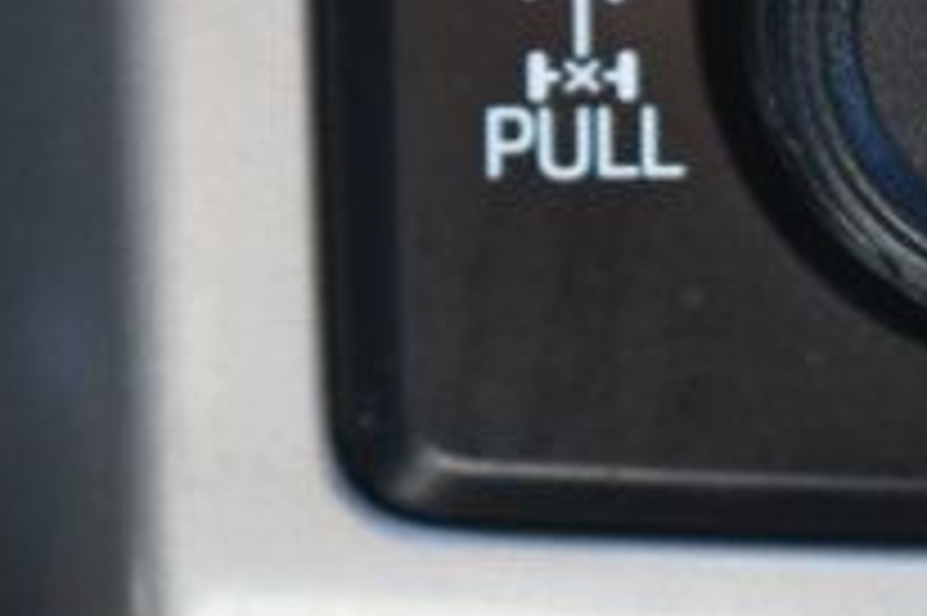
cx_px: 1166
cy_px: -88
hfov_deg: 8.0
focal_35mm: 255
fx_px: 6561
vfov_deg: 5.4
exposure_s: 1/125
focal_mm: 55
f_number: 5.6
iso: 1000
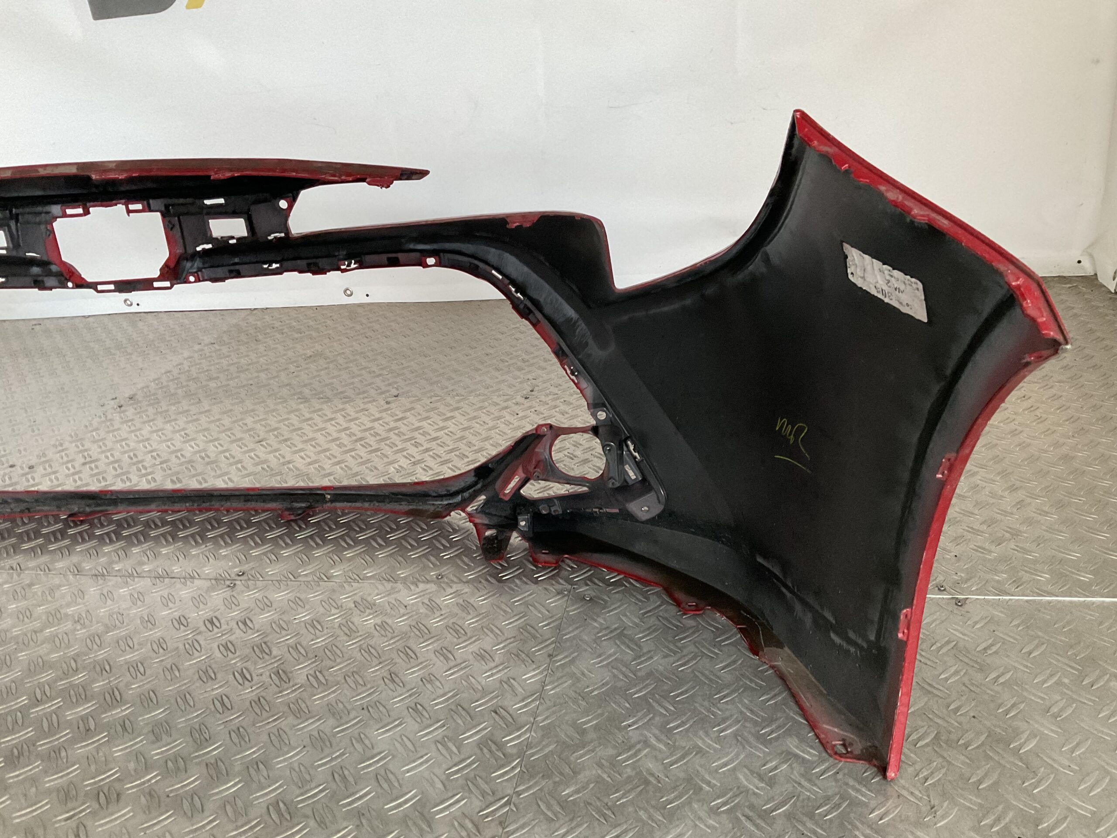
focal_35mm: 29
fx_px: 936
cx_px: 558
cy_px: 419
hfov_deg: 61.7
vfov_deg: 48.2
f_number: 1.8
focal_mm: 3
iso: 160
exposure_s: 1/60
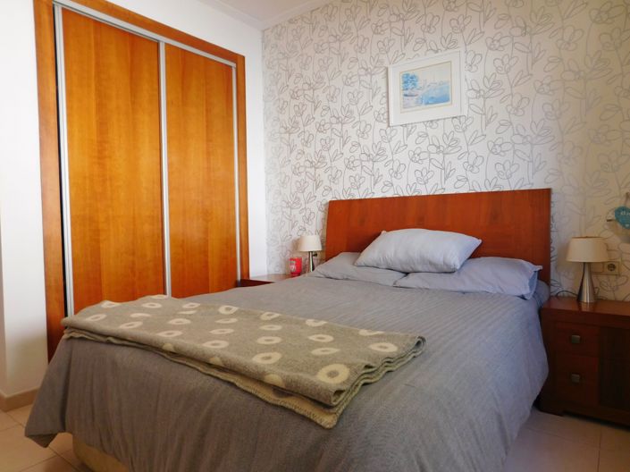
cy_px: 236
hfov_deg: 74.0
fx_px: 418
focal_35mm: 23
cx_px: 315
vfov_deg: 58.8
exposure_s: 1/40
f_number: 3
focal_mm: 4
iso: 125
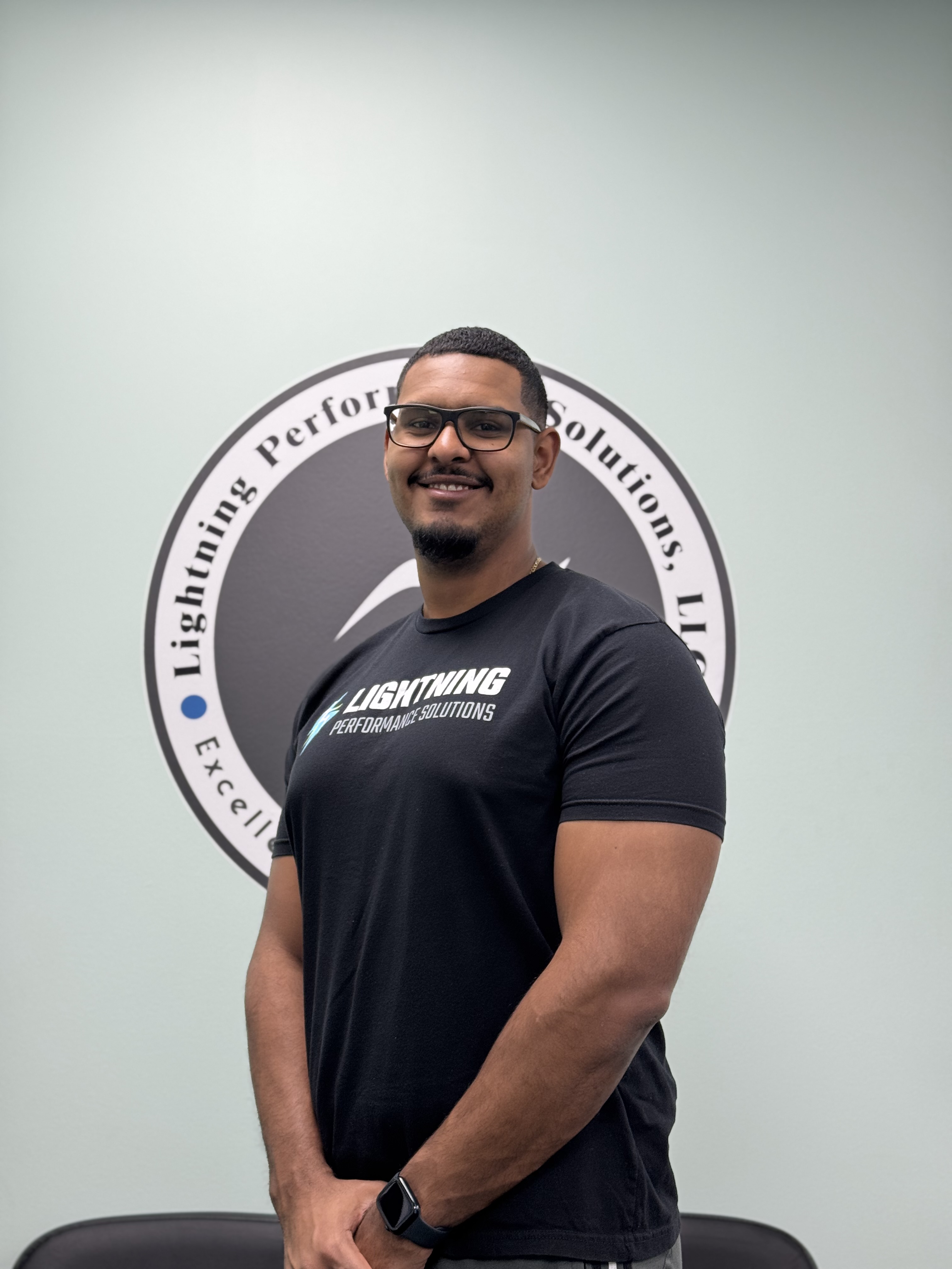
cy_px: 634
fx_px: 1760
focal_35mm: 48
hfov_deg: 30.3
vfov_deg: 39.7
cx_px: 476
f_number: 1.78
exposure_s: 1/60
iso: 50
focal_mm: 6.76
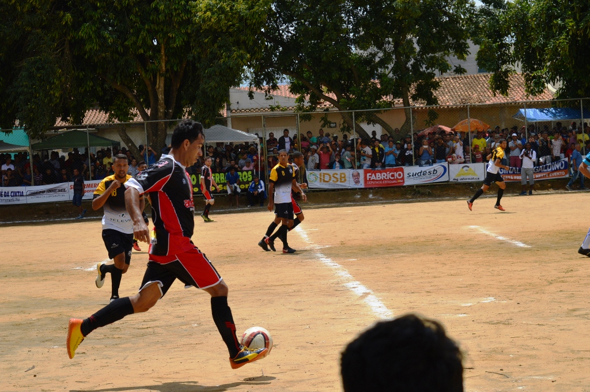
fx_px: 1351
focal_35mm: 82
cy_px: 196
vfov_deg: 16.5
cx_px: 295
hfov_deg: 24.6
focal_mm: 55
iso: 250
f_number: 7.1
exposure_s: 1/2000
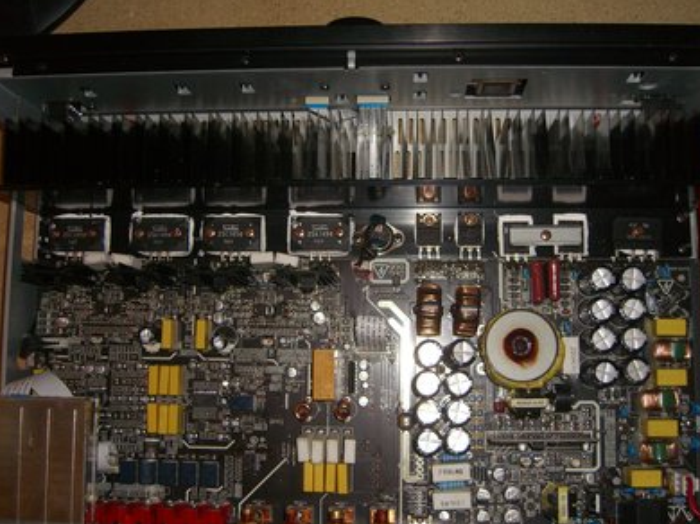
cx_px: 355
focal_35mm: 39
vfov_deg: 36.8
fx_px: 788
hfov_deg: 47.9
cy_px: 262
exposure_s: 1/60
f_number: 2.8
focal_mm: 7.9
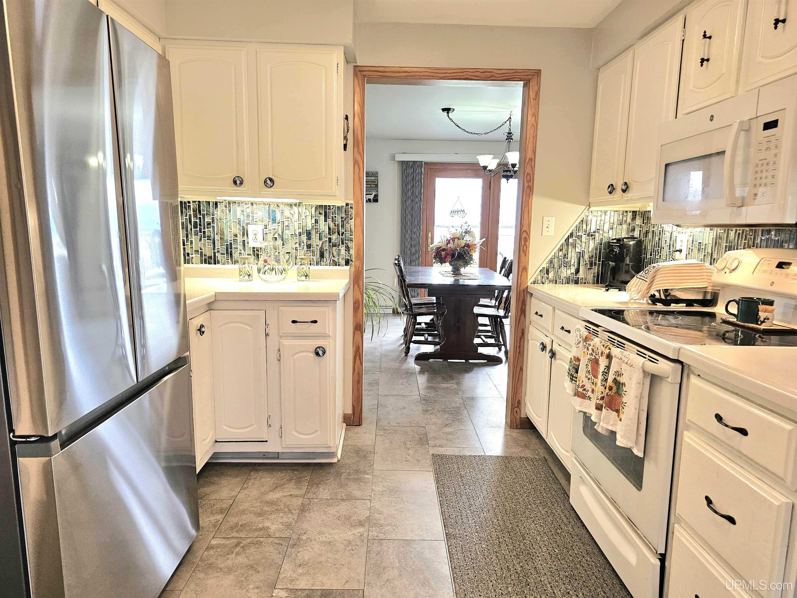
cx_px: 398
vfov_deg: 58.9
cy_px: 299
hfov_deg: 73.9
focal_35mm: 23
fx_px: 530
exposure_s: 1/120
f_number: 1.7
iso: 200
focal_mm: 6.3
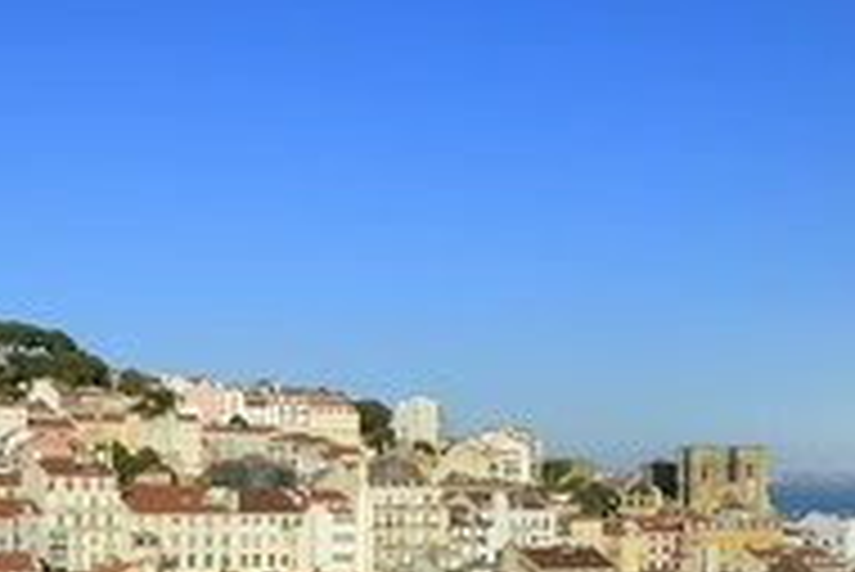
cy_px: 531
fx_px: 1521
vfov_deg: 20.8
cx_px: 4
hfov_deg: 29.4
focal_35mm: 64
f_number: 10
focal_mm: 29
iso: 100
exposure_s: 1/200
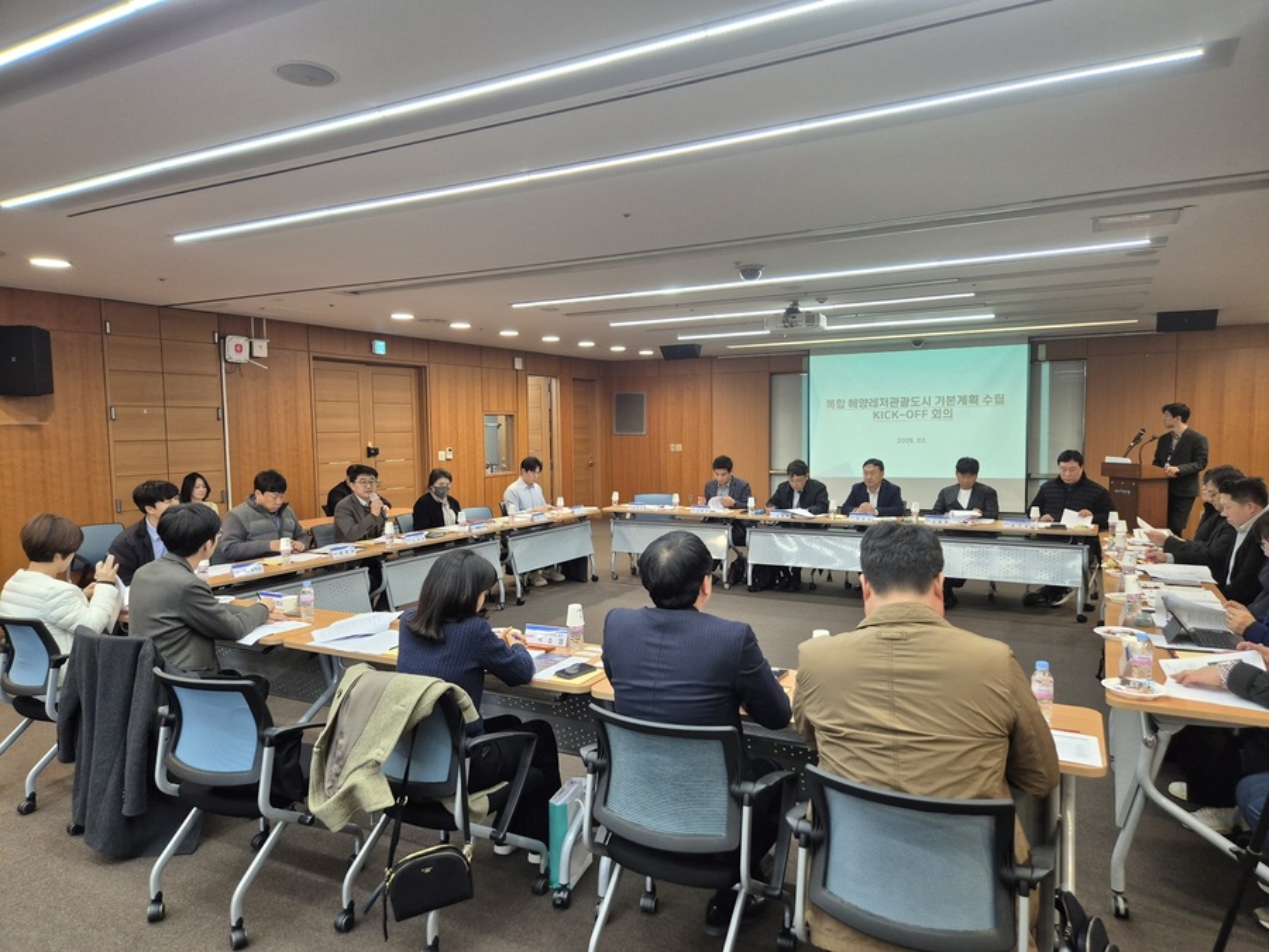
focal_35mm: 23
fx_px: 843
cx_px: 634
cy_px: 476
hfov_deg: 73.9
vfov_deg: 58.9
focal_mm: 5.4
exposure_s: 1/120
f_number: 1.8
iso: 250
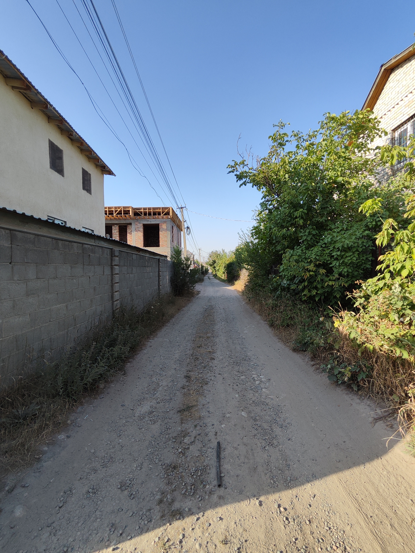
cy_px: 276
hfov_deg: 78.2
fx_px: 255
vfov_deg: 94.5
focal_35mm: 16
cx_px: 208
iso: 50
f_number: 2.2
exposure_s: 1/710
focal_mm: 1.65
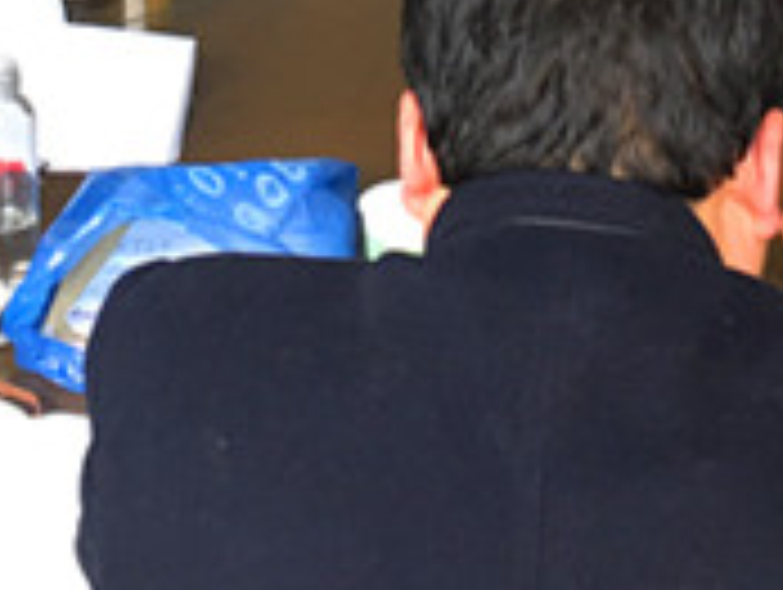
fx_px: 2492
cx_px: 292
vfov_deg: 12.5
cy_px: -412
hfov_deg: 17.8
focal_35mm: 110
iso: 32
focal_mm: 4.15
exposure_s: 1/33
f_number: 2.2
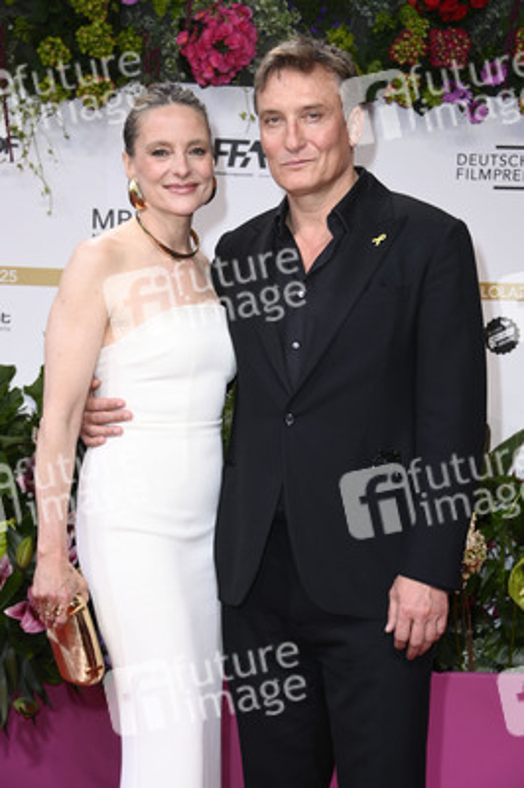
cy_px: 394
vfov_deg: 26.0
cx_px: 262
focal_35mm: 78
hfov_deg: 17.5
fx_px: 1706
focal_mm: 78
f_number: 5.6
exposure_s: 1/250
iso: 640
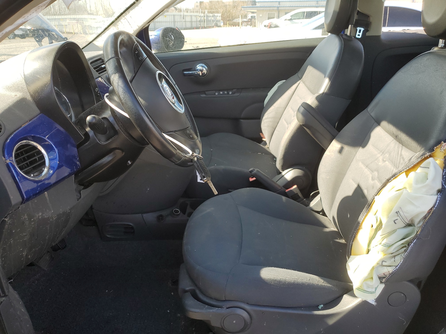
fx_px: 335
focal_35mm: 26
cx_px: 223
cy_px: 167
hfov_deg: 67.3
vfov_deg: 53.1
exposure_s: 1/385
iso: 50
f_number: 1.5
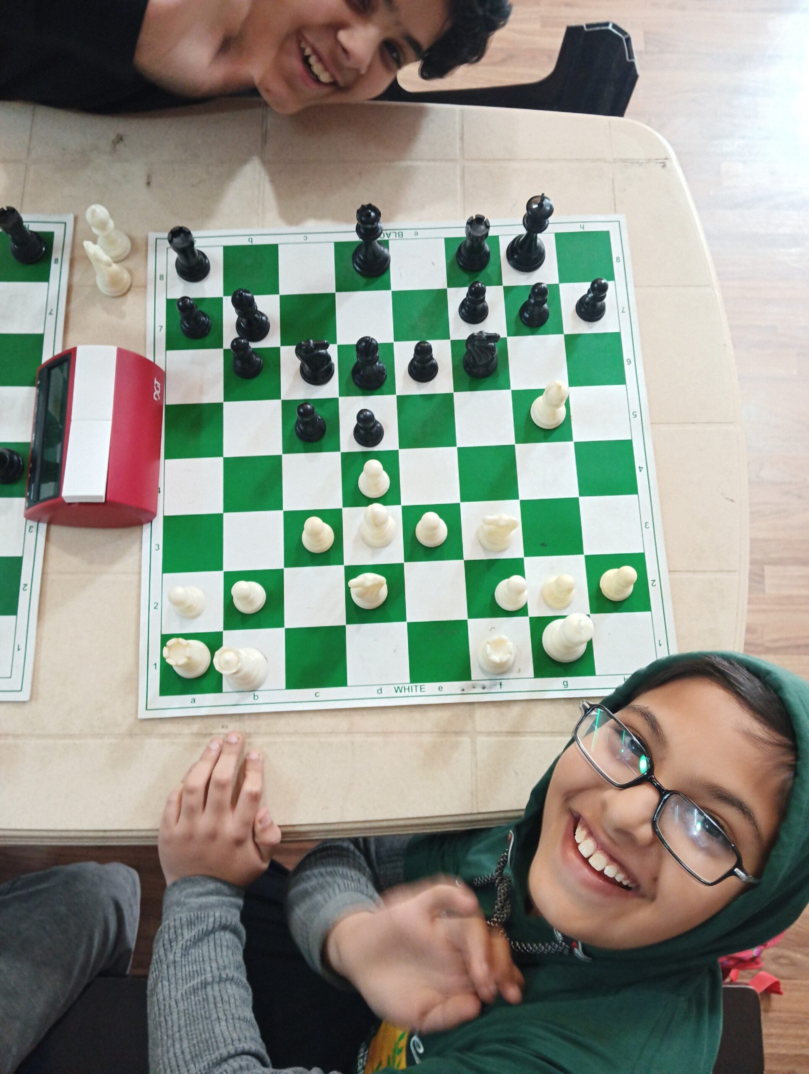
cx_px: 404
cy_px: 537
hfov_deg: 49.9
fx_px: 870
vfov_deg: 63.4
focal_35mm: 28
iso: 543
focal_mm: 4.22
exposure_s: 1/33.3
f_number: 1.8
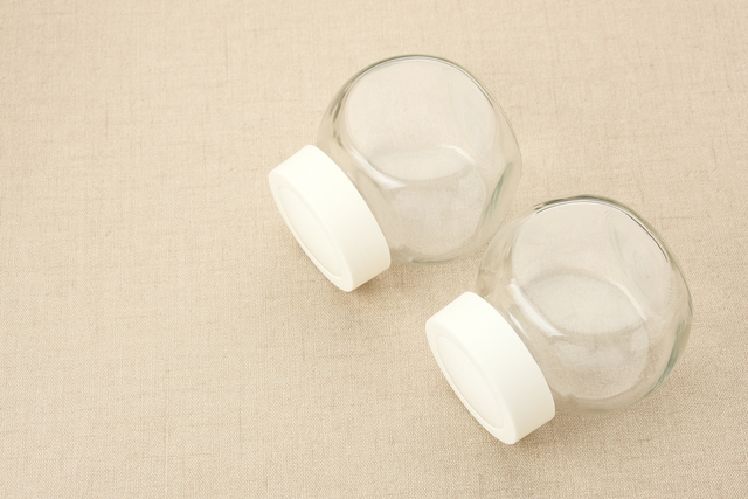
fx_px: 1725
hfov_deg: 24.5
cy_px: 250
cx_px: 374
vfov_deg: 16.5
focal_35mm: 83
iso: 500
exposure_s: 1/100
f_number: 13
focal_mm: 55
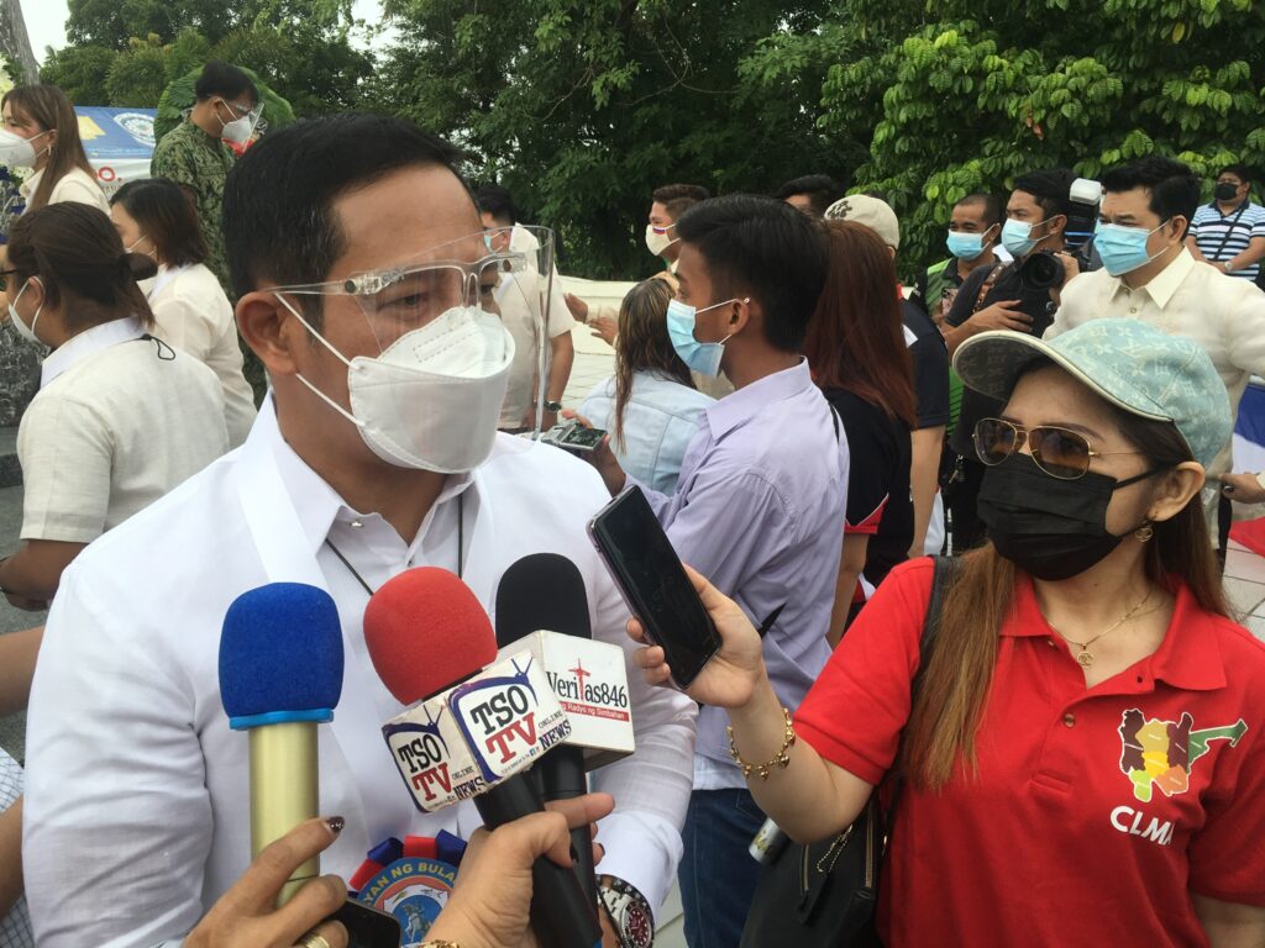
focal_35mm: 29
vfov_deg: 48.2
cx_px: 632
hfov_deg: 61.7
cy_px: 474
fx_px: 1060
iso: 25
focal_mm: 4.15
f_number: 2.2
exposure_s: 1/718
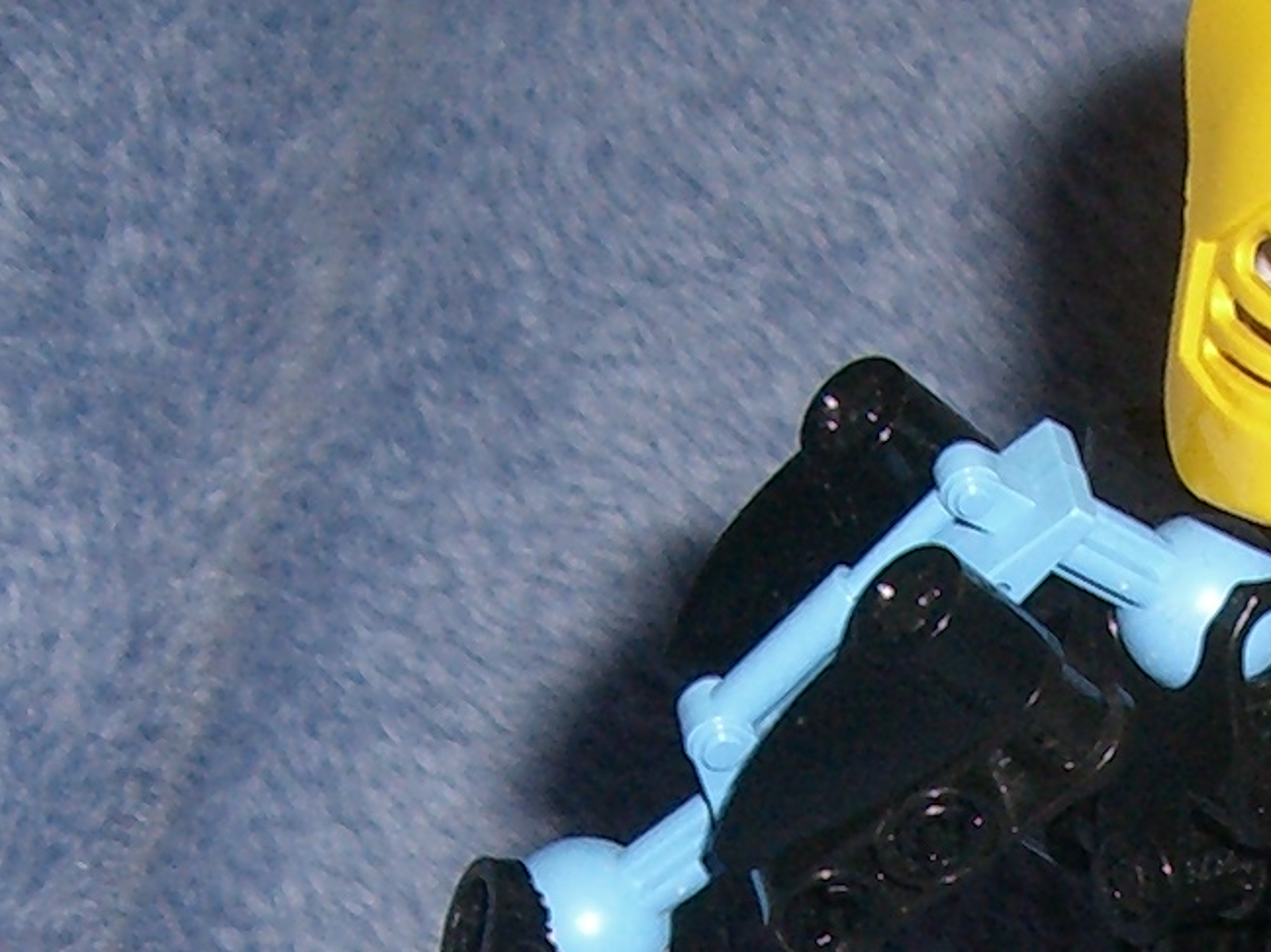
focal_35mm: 165
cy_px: 1657
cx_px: 1247
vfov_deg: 8.7
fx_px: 6055
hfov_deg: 11.9
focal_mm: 6.2
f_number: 2.7
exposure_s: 1/60
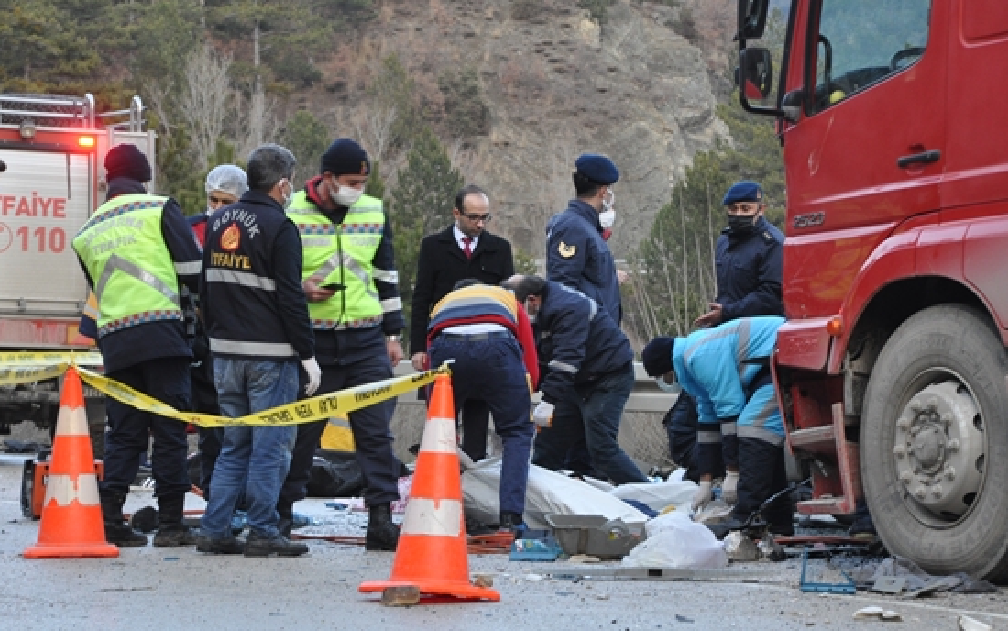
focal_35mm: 150
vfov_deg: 8.7
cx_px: 497
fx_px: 4122
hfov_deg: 13.9
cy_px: 337
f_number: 5.6
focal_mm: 90
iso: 800
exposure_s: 1/80
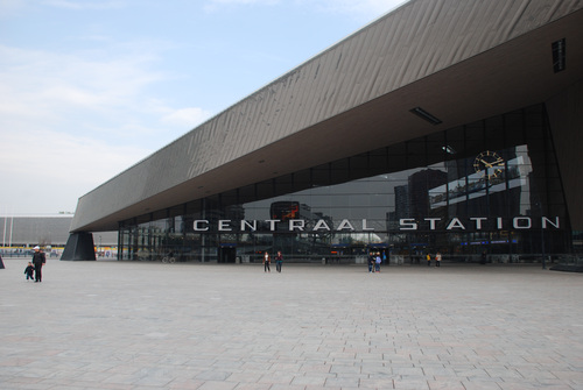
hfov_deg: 61.9
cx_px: 292
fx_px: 487
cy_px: 195
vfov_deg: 43.7
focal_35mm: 30
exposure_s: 1/160
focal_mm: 20
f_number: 6.3
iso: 200
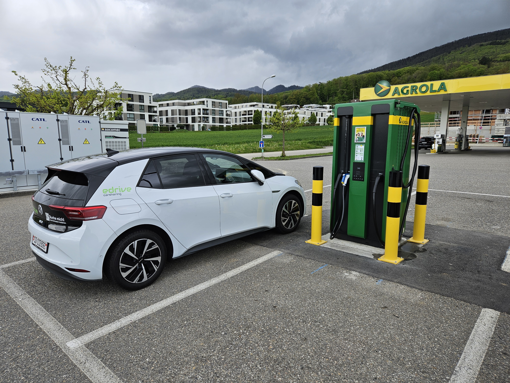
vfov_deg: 58.9
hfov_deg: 73.9
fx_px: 339
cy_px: 192
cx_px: 255
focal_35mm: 23
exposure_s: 1/439
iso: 25
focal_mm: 5.4
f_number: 1.8
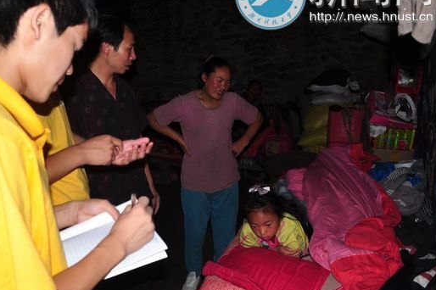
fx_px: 424
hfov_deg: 54.2
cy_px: 126
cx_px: 183
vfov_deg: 37.7
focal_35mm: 35
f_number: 3.5
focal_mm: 20
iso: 200
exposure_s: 1/60
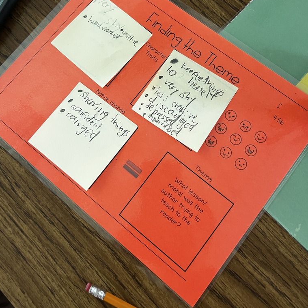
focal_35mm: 31
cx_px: 153
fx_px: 312
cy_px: 105
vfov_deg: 51.6
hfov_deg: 52.5
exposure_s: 1/60
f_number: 1.5
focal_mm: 5.7
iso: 400
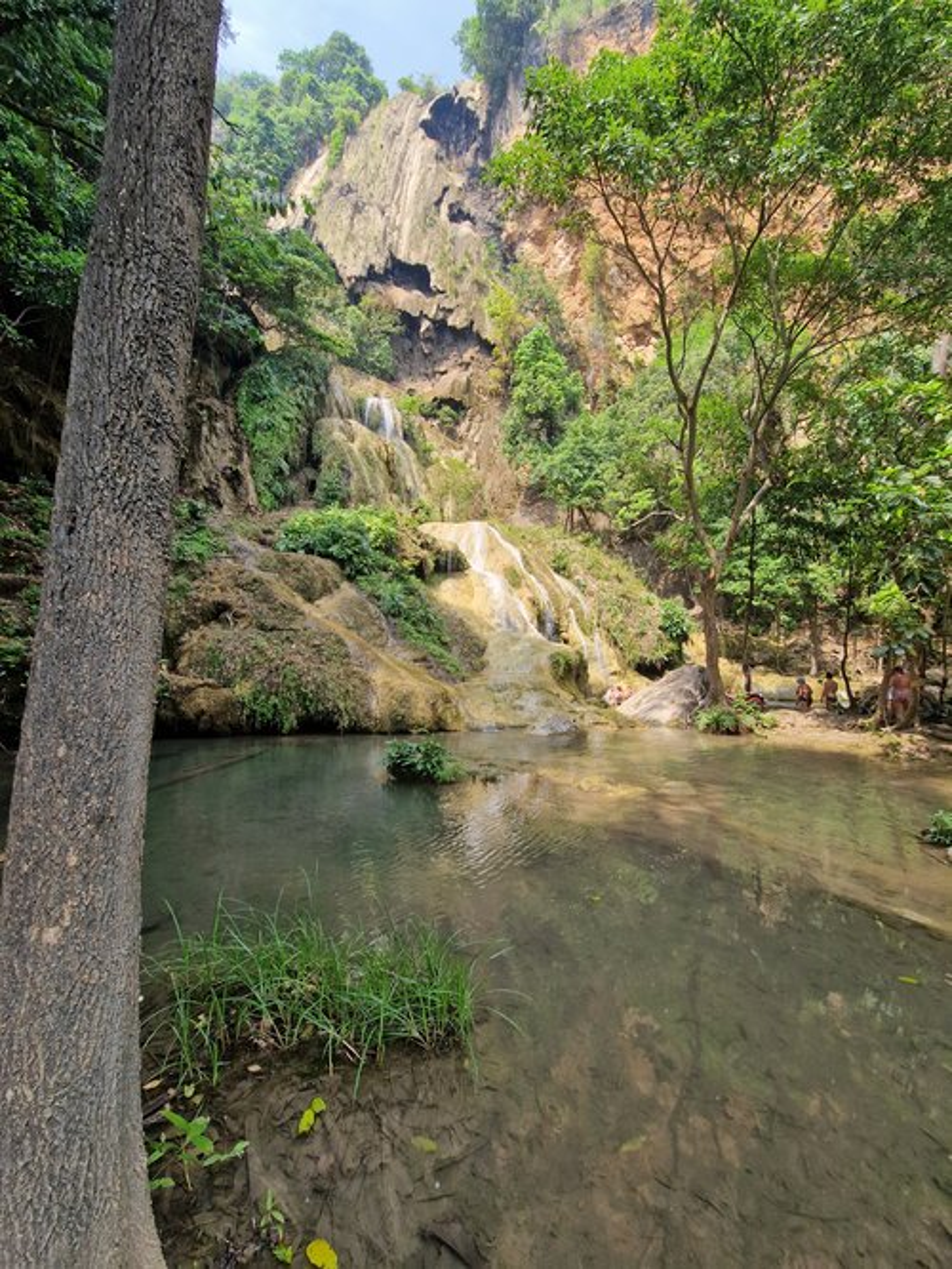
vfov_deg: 106.2
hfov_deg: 90.0
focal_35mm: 13
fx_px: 476
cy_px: 634
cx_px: 476
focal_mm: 2.2
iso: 50
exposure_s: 1/706
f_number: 2.2
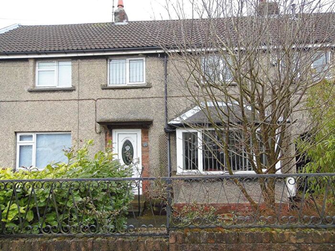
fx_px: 242
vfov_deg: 54.9
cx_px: 168
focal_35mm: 25
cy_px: 126
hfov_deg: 69.4
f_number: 3
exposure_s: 1/250
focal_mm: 4.5
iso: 100
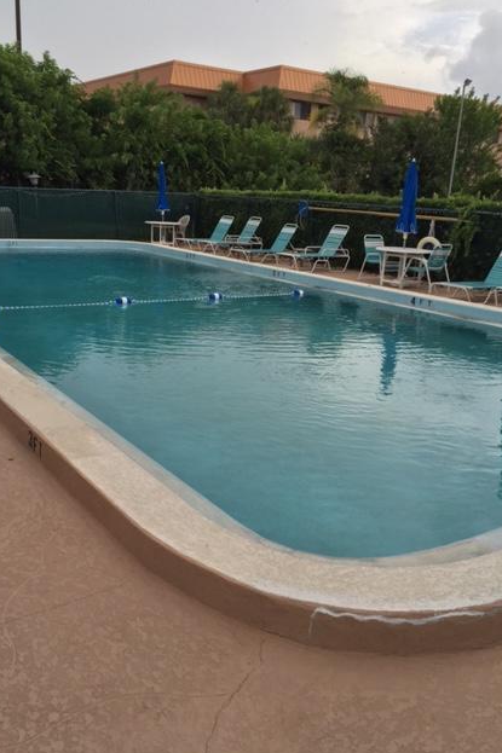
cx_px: 221
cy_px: 383
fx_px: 649
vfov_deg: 60.3
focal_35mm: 31
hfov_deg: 42.2
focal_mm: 4.15
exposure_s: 1/549
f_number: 2.2
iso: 32
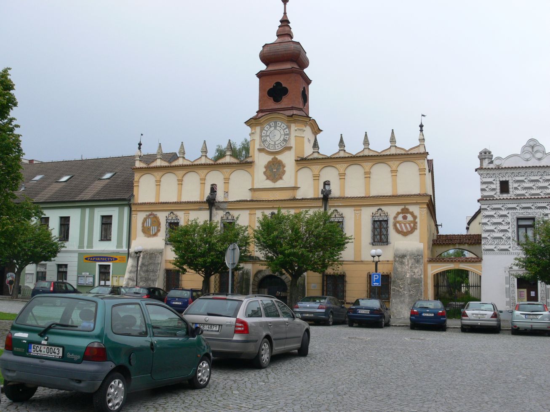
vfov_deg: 40.7
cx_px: 275
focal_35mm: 35
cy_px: 206
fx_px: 556
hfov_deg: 52.6
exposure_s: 1/200
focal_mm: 7.4
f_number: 5.6
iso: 100
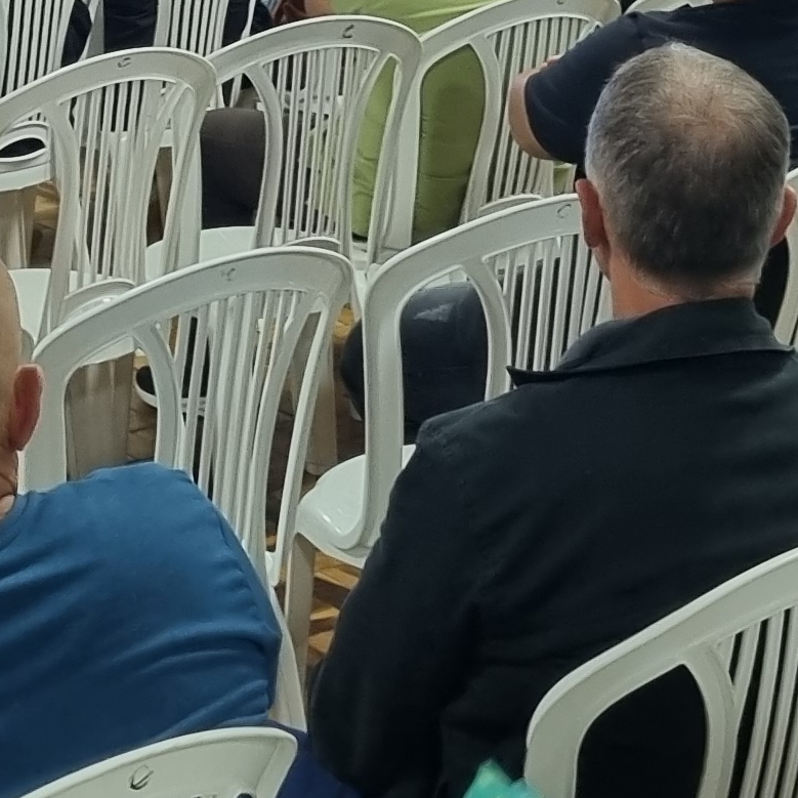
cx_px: 125
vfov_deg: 13.7
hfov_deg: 14.7
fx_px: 3078
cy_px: -491
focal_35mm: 118
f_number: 1.8
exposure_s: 1/40
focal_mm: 5.4
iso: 250
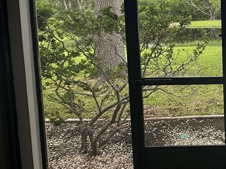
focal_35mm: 39
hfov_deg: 36.3
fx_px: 255
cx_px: 275
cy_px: 31
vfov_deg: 35.5
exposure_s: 1/243
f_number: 2.2
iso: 40
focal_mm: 2.22
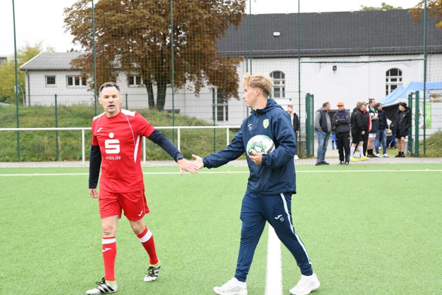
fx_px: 810
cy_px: 148
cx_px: 221
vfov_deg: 20.6
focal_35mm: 66
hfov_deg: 30.5
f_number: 7.1
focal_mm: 66
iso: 6400
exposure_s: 1/1600
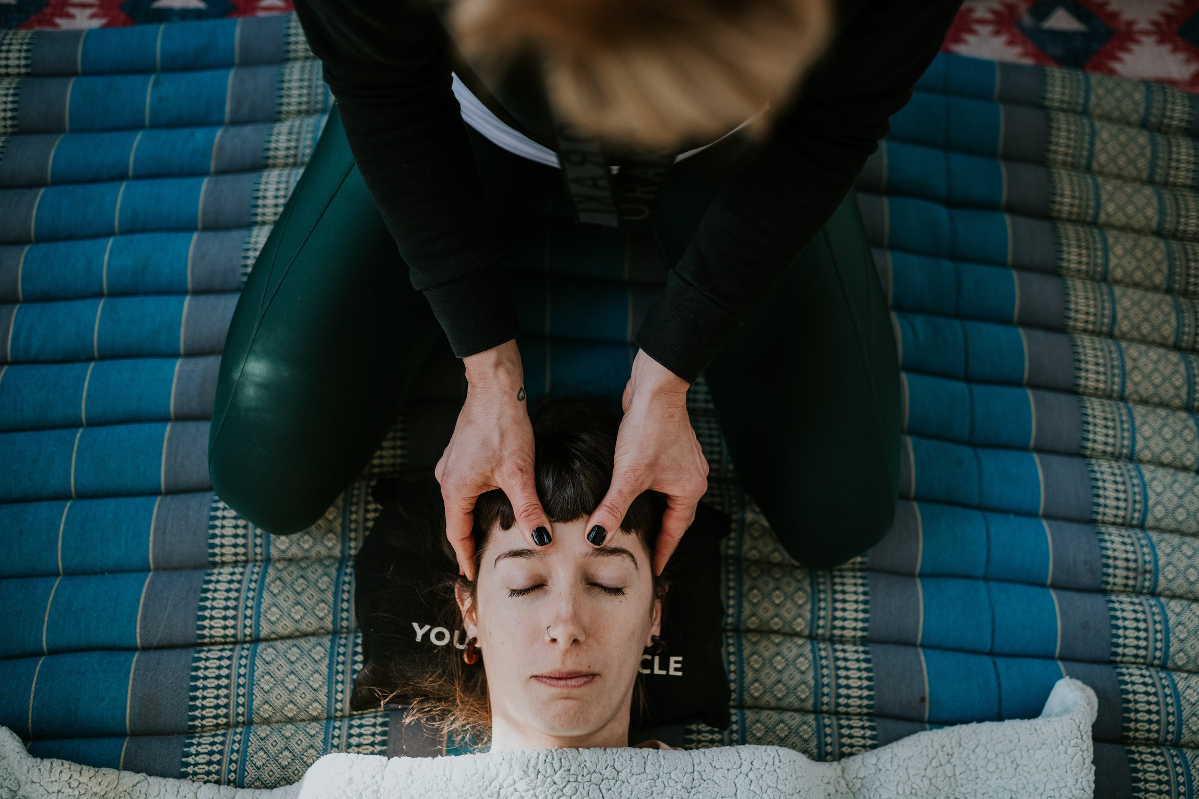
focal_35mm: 35
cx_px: 600
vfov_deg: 37.8
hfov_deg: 54.4
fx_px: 1165
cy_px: 400
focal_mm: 35
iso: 250
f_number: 2
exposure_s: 1/400
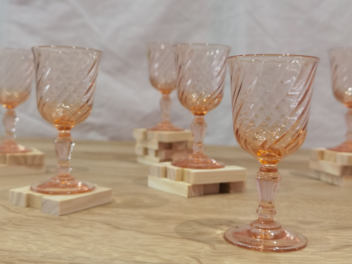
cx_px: 176
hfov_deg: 46.8
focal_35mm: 40
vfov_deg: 36.0
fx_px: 407
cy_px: 132
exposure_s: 1/50
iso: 100
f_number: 1.9
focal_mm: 6.71
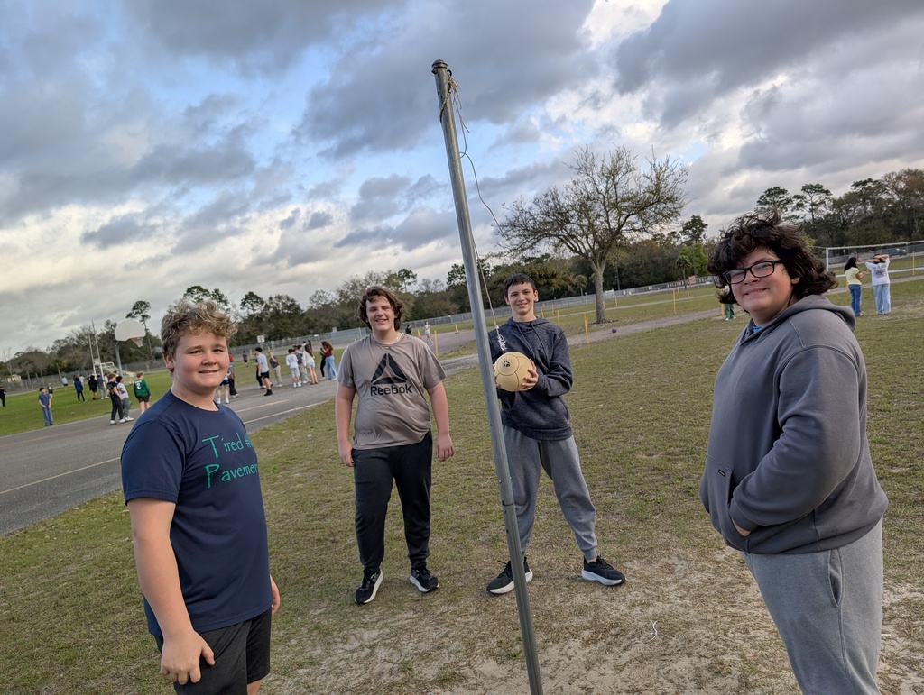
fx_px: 642
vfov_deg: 56.9
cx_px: 462
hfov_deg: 71.5
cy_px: 348
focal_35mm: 24
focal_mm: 6.9
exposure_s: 1/423
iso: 20
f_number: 1.68
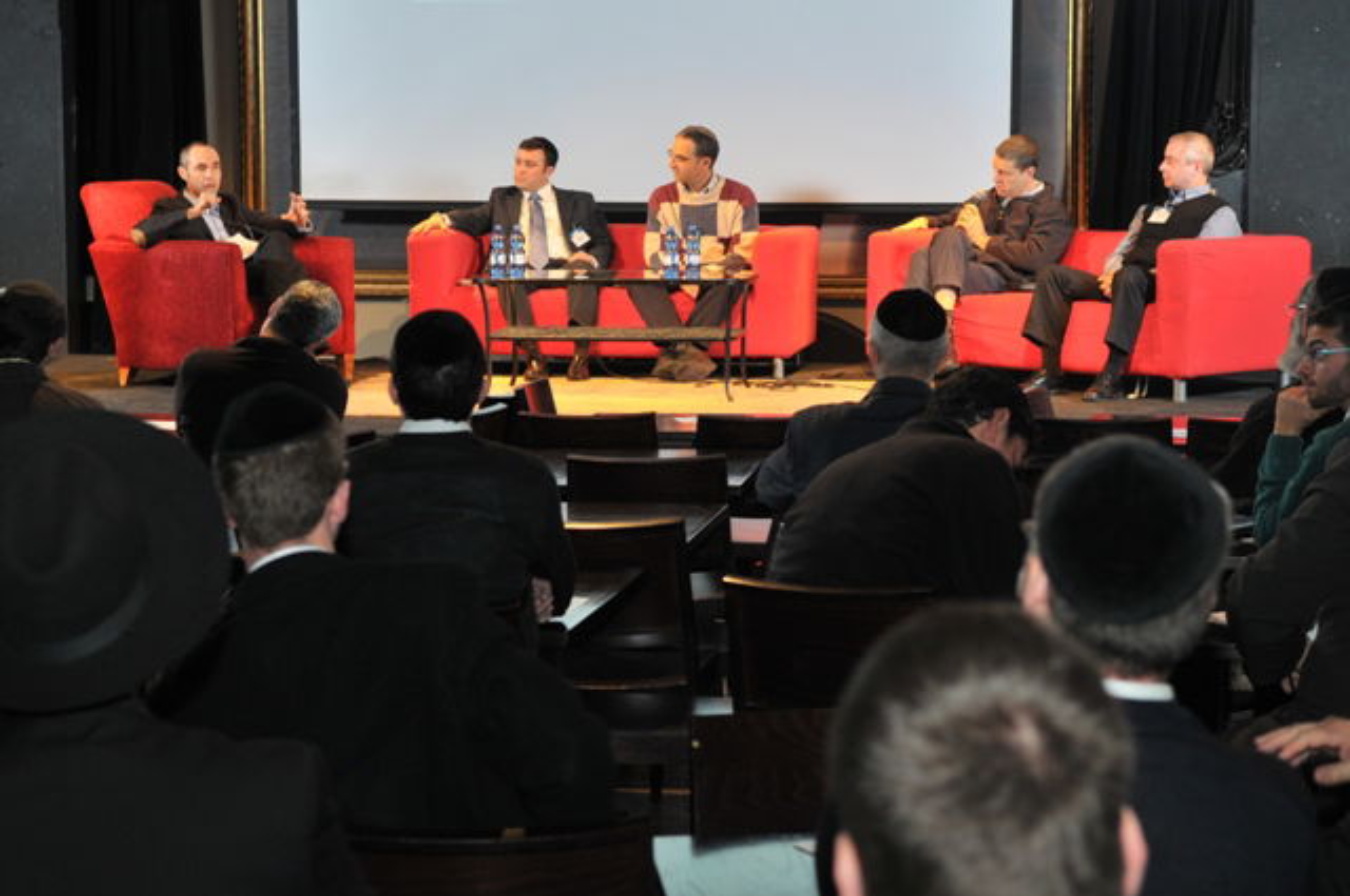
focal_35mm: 82
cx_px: 675
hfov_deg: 24.6
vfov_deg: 16.5
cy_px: 448
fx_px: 3090
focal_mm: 55
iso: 400
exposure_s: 1/80
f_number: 4
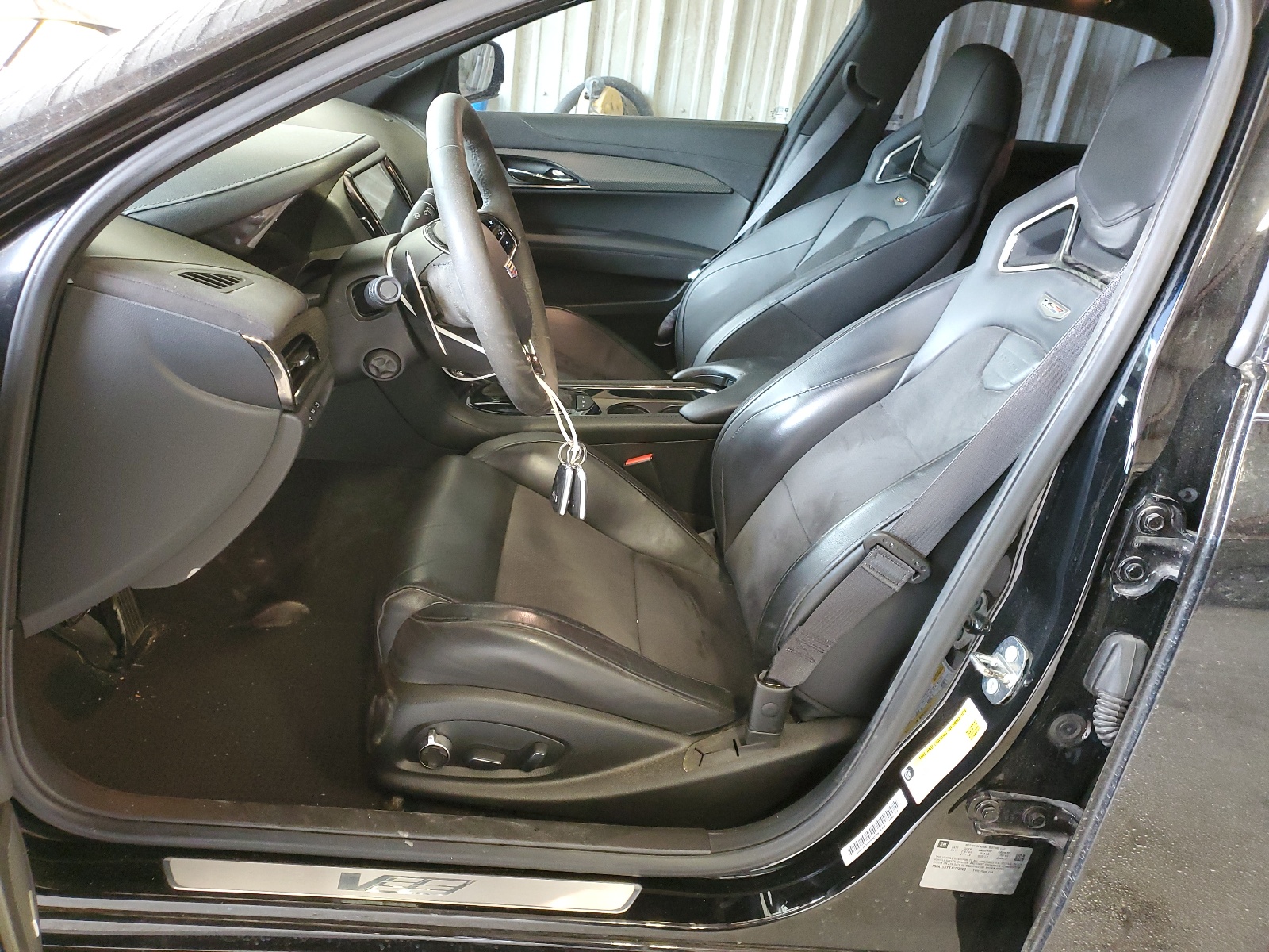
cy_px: 476
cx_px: 634
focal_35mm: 26
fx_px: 953
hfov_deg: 67.3
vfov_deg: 53.1
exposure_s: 1/30
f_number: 1.5
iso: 290
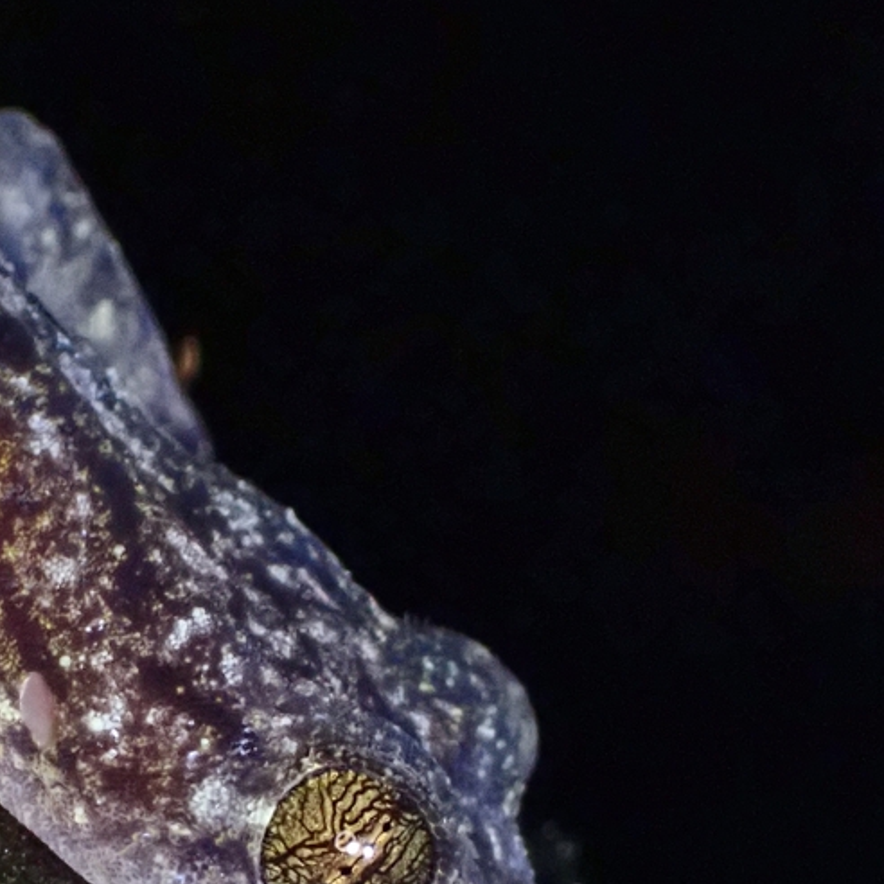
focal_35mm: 205
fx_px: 5923
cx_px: 54
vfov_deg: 8.5
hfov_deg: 8.5
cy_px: 678
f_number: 14
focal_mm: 18
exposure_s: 1/100
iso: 1600
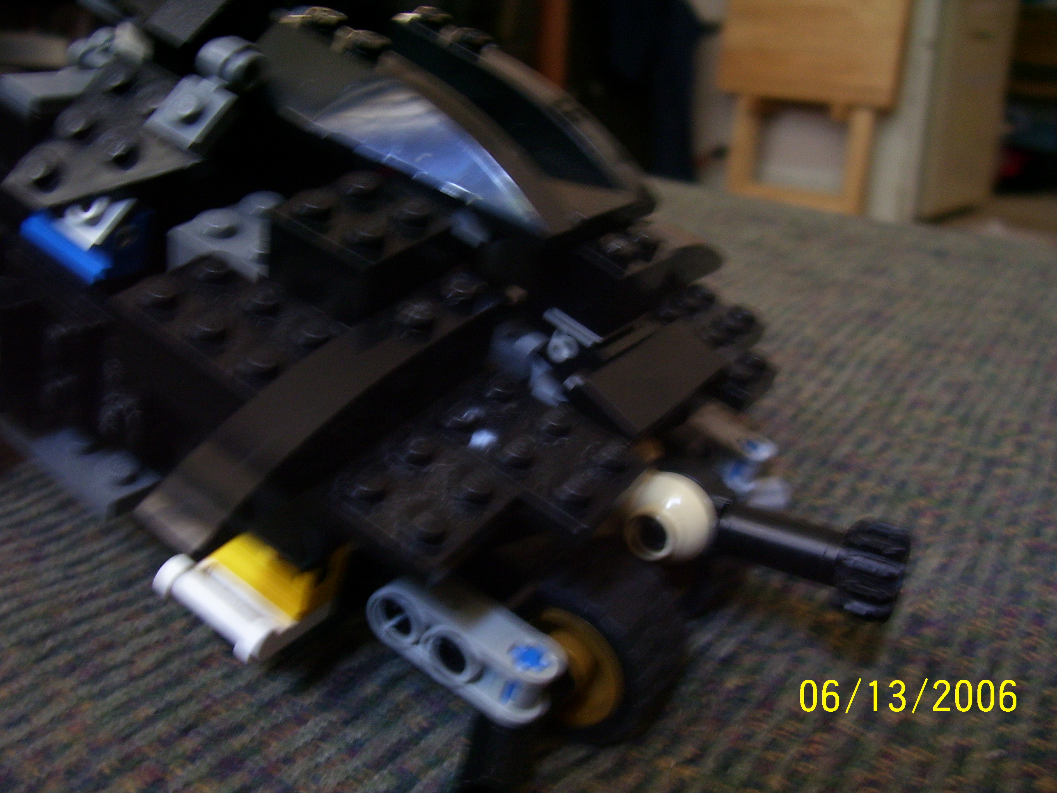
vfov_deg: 41.8
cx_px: 528
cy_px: 396
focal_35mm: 34
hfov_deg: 54.0
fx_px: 1038
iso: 160
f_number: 2.7
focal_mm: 5.6
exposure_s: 1/8
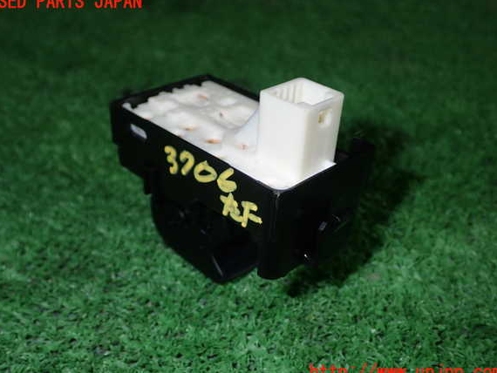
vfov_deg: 36.0
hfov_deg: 46.8
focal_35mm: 40
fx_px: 575
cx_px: 245
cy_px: 187
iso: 200
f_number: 8
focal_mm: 6.83
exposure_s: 1/40
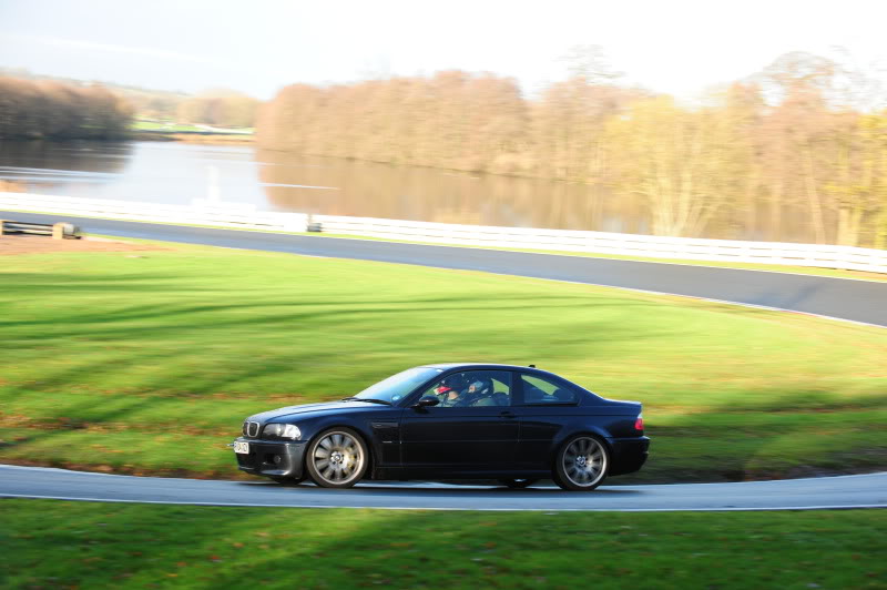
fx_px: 1723
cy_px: 295
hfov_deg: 28.9
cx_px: 444
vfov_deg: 19.4
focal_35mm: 70
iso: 200
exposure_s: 1/160
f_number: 5.6
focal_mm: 70
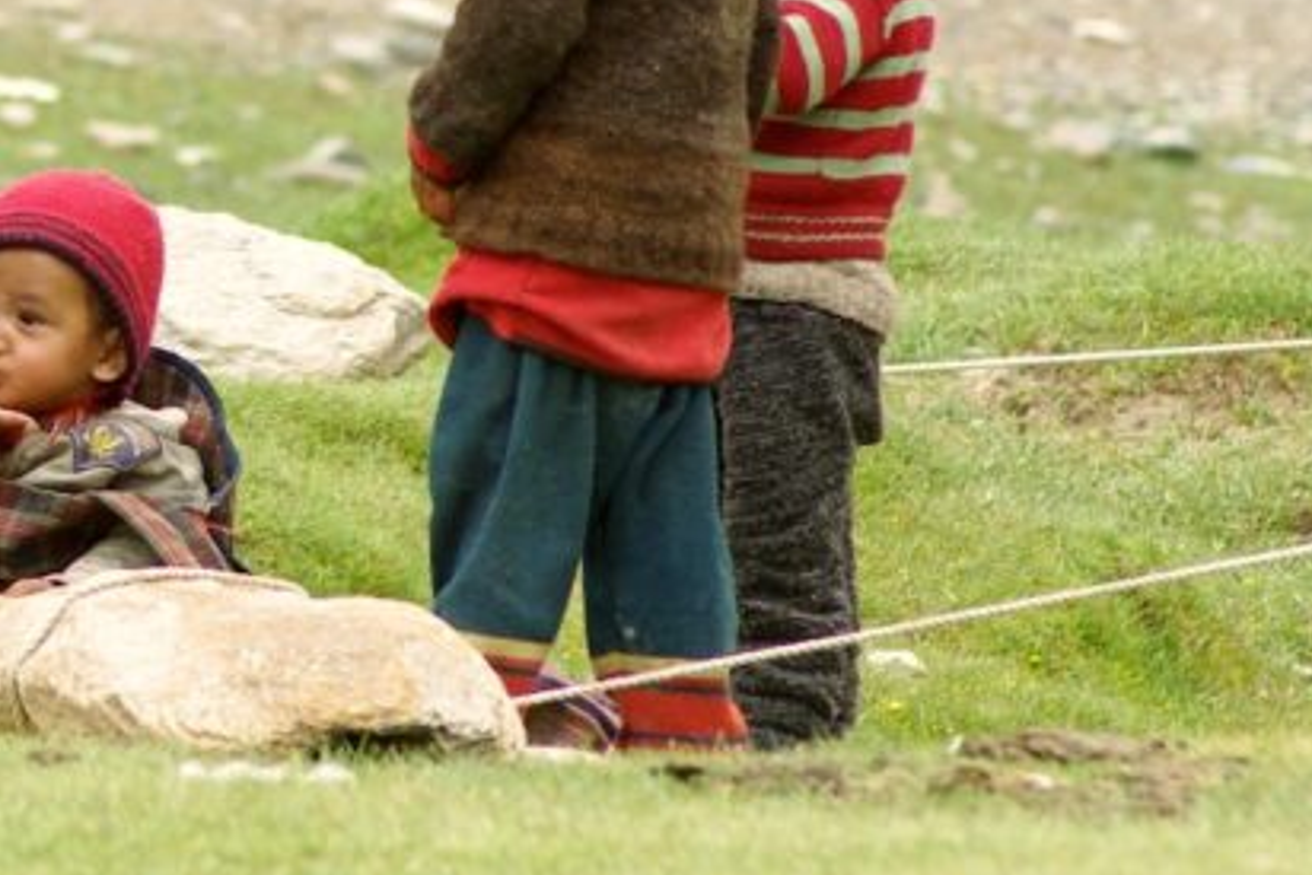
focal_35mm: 821
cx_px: -3
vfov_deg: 1.7
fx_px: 29930
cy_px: 59
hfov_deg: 2.5
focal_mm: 220
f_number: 9.5
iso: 400
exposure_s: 1/180
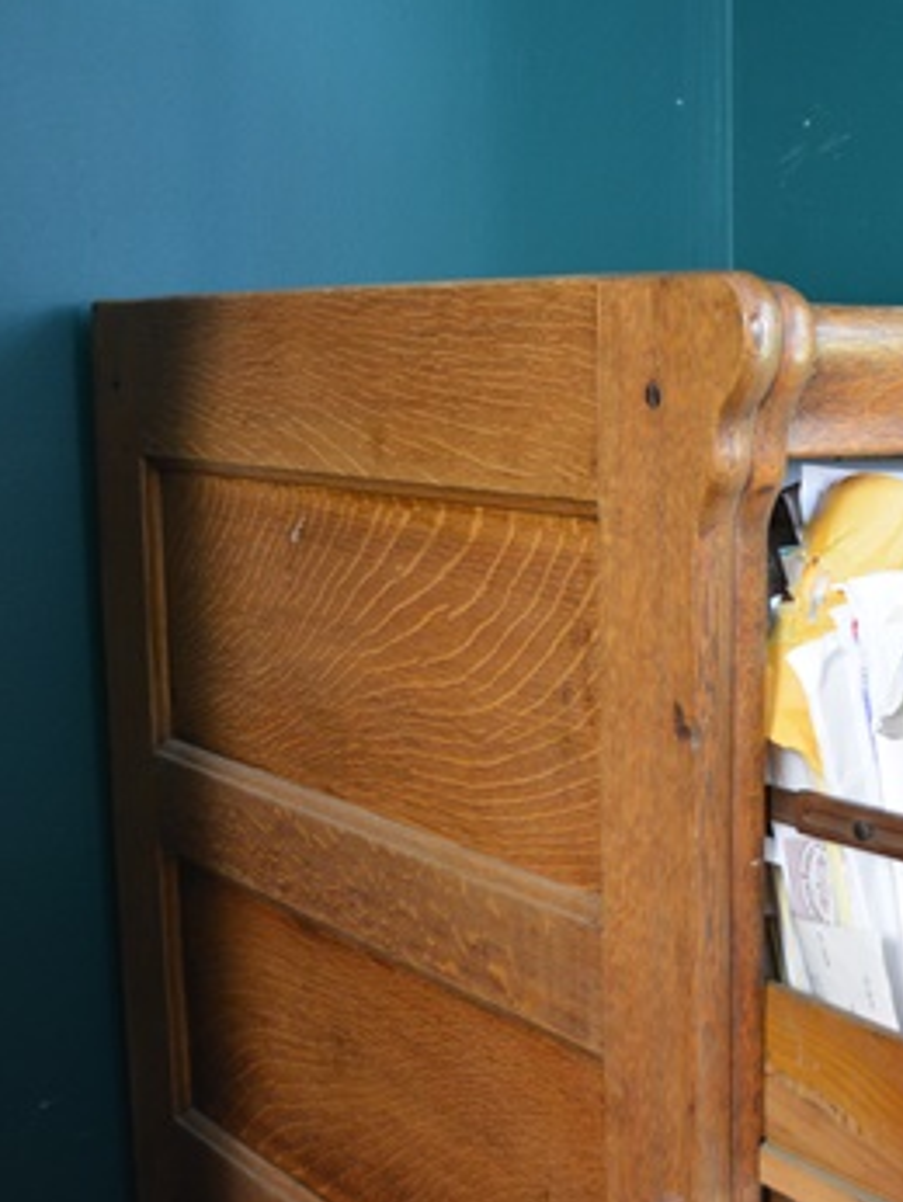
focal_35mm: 55
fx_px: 1911
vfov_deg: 34.9
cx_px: 844
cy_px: 632
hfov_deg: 25.6
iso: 1100
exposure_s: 1/30
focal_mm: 22
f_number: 3.8
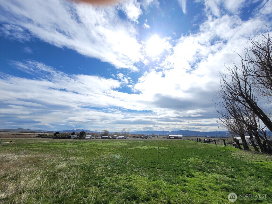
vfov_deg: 89.9
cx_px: 136
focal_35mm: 13
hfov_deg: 106.2
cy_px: 102
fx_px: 102
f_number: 2.2
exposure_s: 1/4210
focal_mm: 2.2
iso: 64
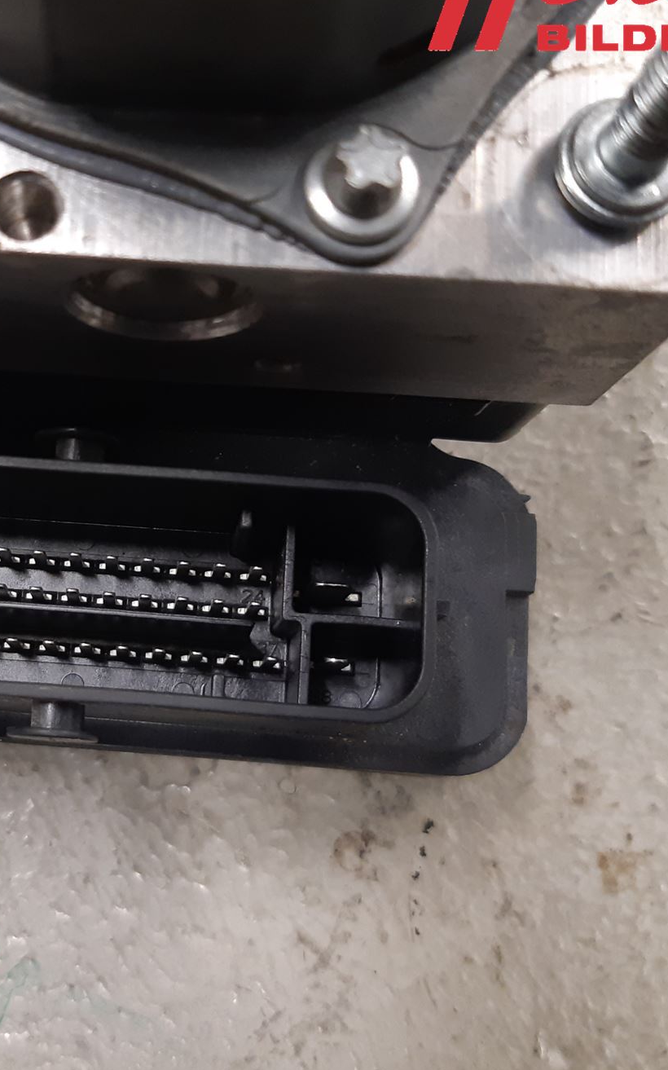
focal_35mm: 43
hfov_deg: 28.9
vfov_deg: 46.2
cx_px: 94
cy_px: 539
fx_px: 1253
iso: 160
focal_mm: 3.93
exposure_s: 1/50
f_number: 1.7
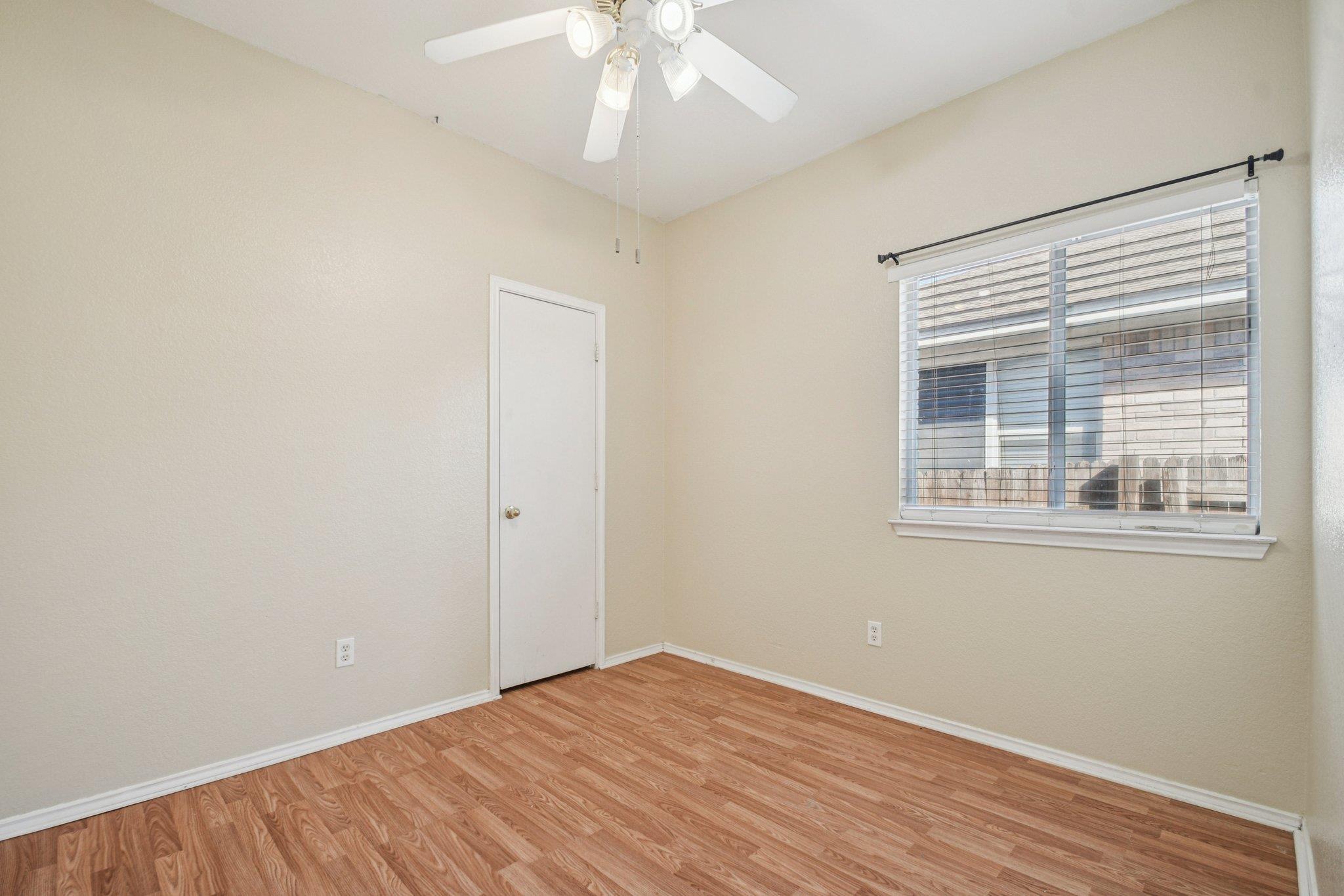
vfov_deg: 77.3
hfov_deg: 100.4
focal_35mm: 15
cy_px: 448
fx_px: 560
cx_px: 672
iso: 400
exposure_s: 1/30
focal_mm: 10
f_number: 8
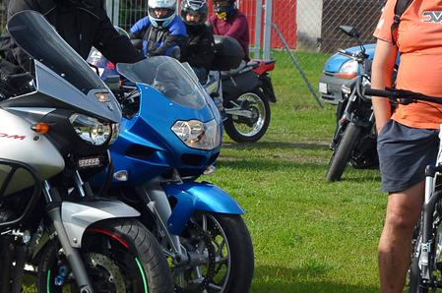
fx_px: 1949
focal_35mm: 159
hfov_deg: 12.9
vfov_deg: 8.6
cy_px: 105
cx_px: 112
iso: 400
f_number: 6.3
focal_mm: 56
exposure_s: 1/1000
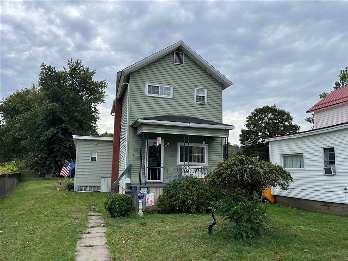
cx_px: 174
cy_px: 130
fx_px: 261
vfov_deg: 53.1
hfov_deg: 67.3
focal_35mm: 26
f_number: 1.6
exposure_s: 1/3215
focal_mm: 5.1
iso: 50
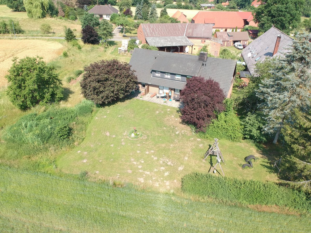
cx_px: 156
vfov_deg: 54.9
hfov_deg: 69.4
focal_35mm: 25
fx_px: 225
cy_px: 116
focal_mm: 4.49
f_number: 2.6
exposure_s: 1/400
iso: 100
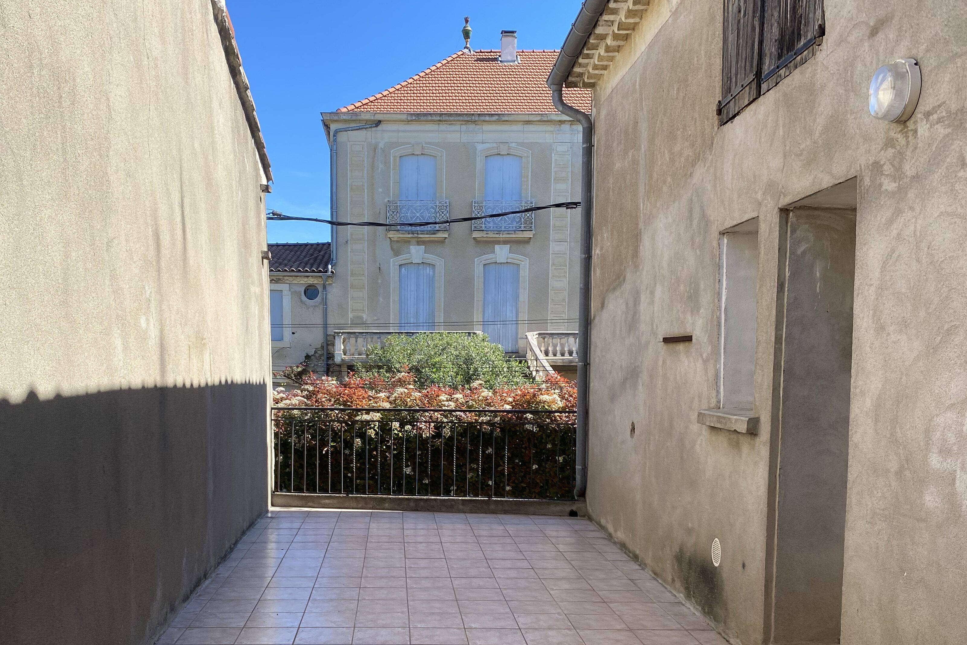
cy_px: 421
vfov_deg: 38.5
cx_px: 401
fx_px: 913
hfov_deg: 55.5
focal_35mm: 34
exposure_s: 1/1447
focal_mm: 4.25
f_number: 1.8
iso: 32
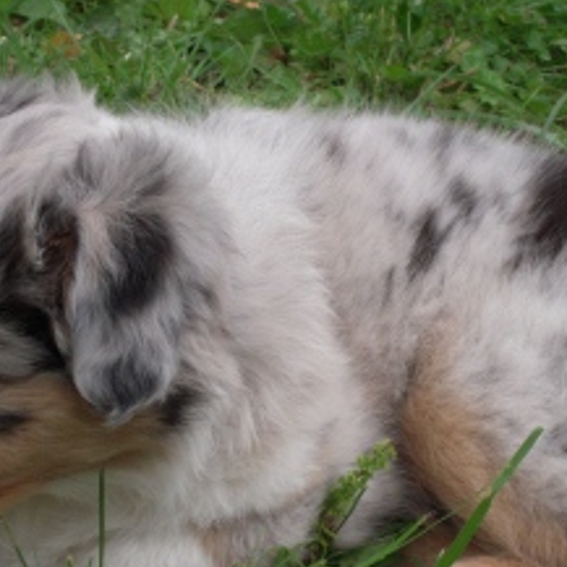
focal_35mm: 219
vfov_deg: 8.0
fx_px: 4058
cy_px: 436
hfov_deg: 8.0
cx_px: 243
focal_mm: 20
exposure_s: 1/250
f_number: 5.8
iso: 320
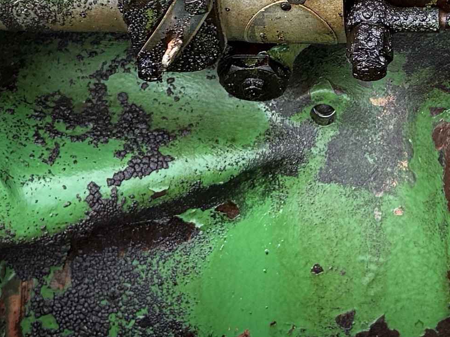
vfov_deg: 10.4
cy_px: -5
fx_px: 1833
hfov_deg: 13.9
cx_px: 350
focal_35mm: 141
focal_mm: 6.76
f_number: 1.78
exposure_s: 1/419
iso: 100
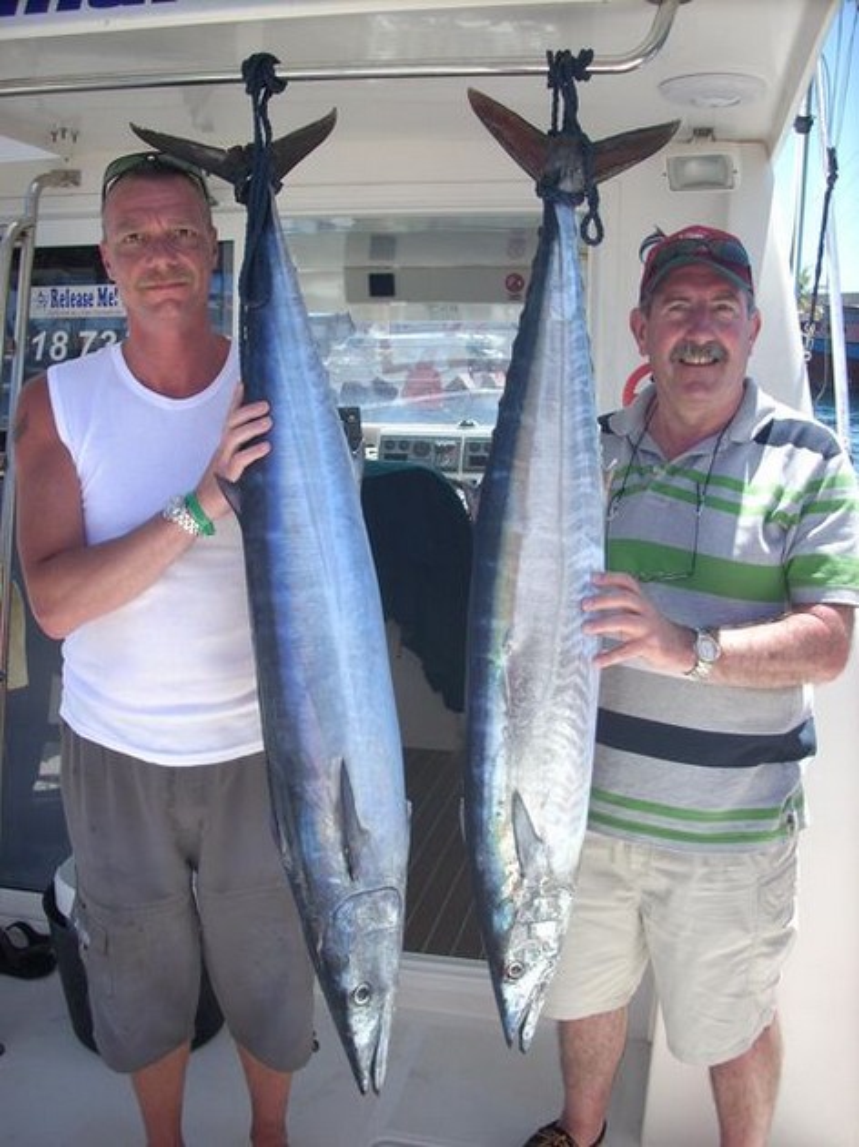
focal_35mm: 37
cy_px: 574
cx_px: 430
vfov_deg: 50.2
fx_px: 1225
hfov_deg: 38.6
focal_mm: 6.2
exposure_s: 1/324
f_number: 2.8
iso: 64
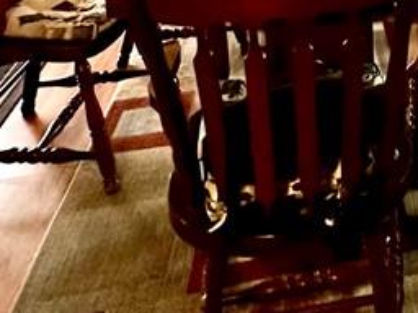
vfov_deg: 19.2
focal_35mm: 56
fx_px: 676
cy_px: -261
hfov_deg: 31.1
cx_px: 444
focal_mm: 2.22
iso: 320
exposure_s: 1/60
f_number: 2.2
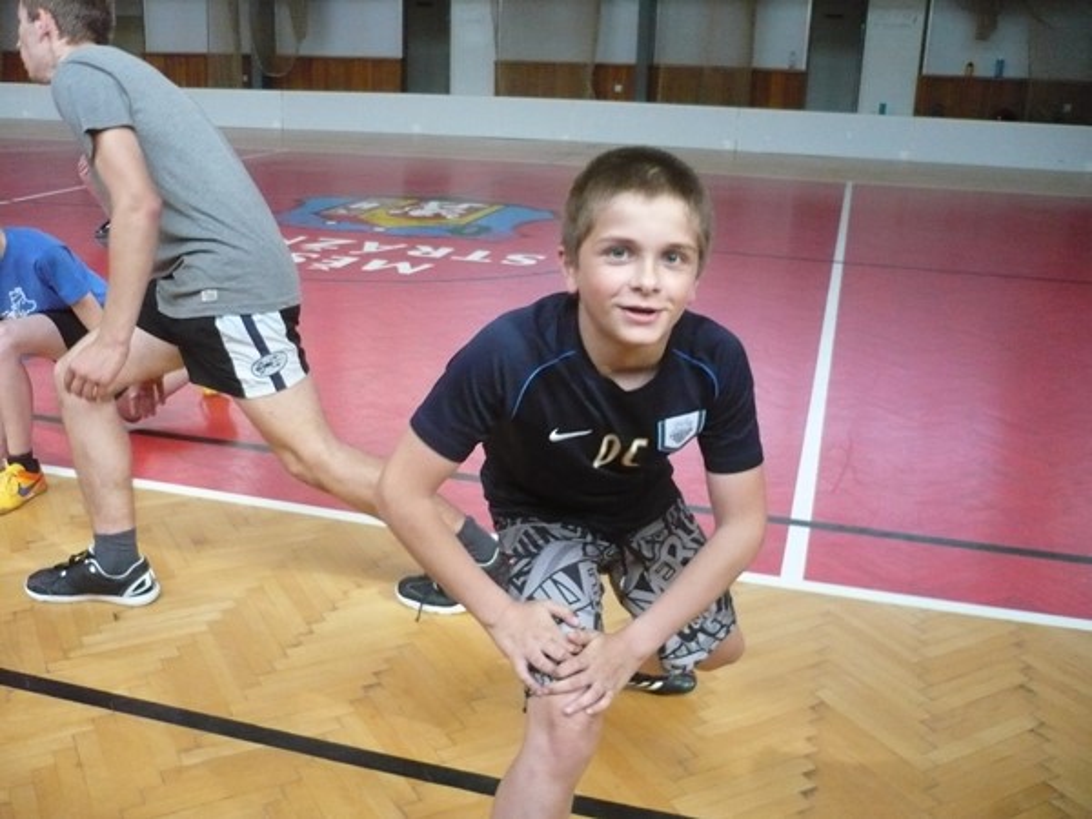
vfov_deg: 40.7
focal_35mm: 35
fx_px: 1104
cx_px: 546
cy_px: 410
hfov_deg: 52.6
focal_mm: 5.8
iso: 640
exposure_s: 1/250
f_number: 2.8
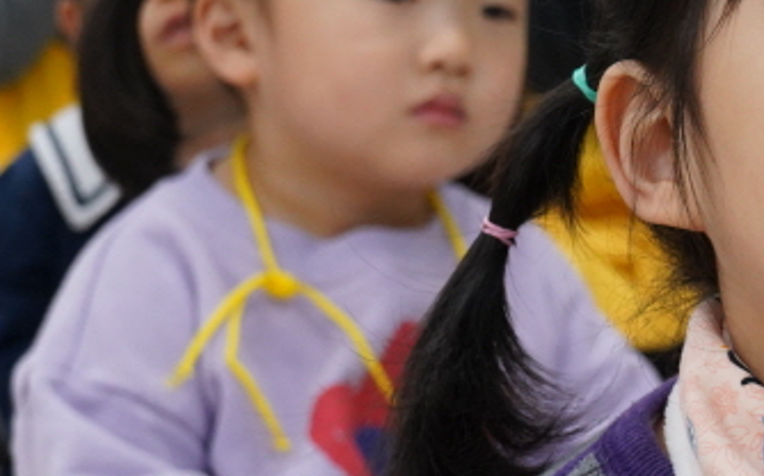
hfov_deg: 11.2
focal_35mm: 176
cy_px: 272
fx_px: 3661
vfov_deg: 7.4
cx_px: 1343
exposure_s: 1/80
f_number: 7.1
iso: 2500
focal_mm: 48
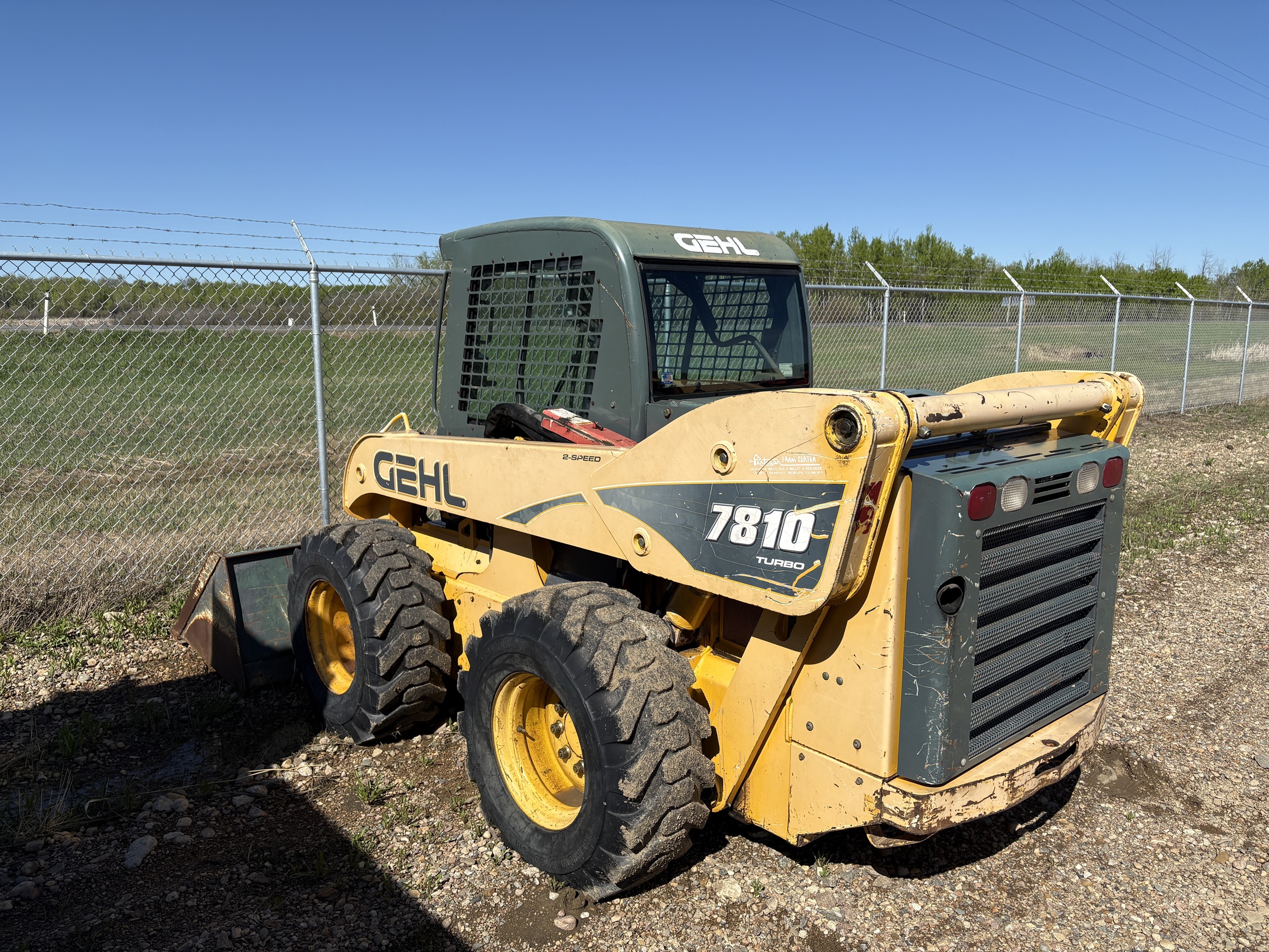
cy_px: 476
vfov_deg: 53.1
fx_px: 953
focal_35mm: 26
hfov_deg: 67.3
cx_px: 634
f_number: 1.6
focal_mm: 5.96
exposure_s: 1/4950
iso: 50
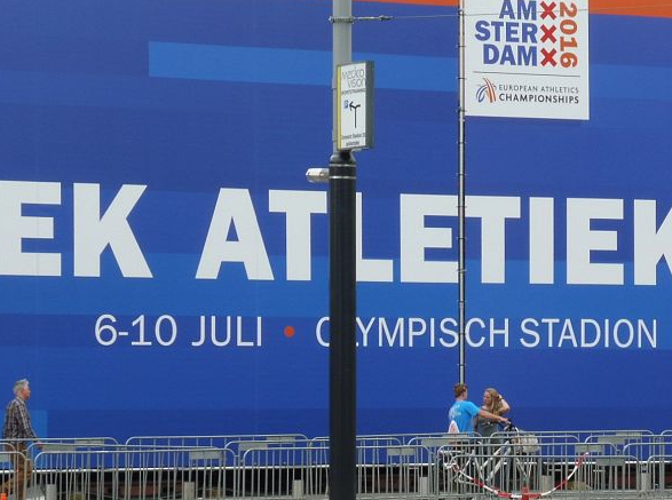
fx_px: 3446
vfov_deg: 8.3
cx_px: 434
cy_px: 305
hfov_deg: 11.1
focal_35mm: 178
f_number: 7.1
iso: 100
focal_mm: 18.2
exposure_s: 1/100
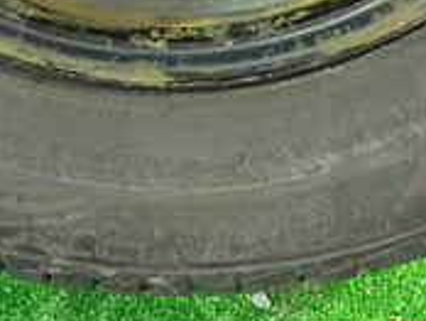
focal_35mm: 86
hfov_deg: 22.6
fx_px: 1060
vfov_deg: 16.8
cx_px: 144
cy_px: -17
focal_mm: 4.5
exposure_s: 1/30
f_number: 2
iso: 800
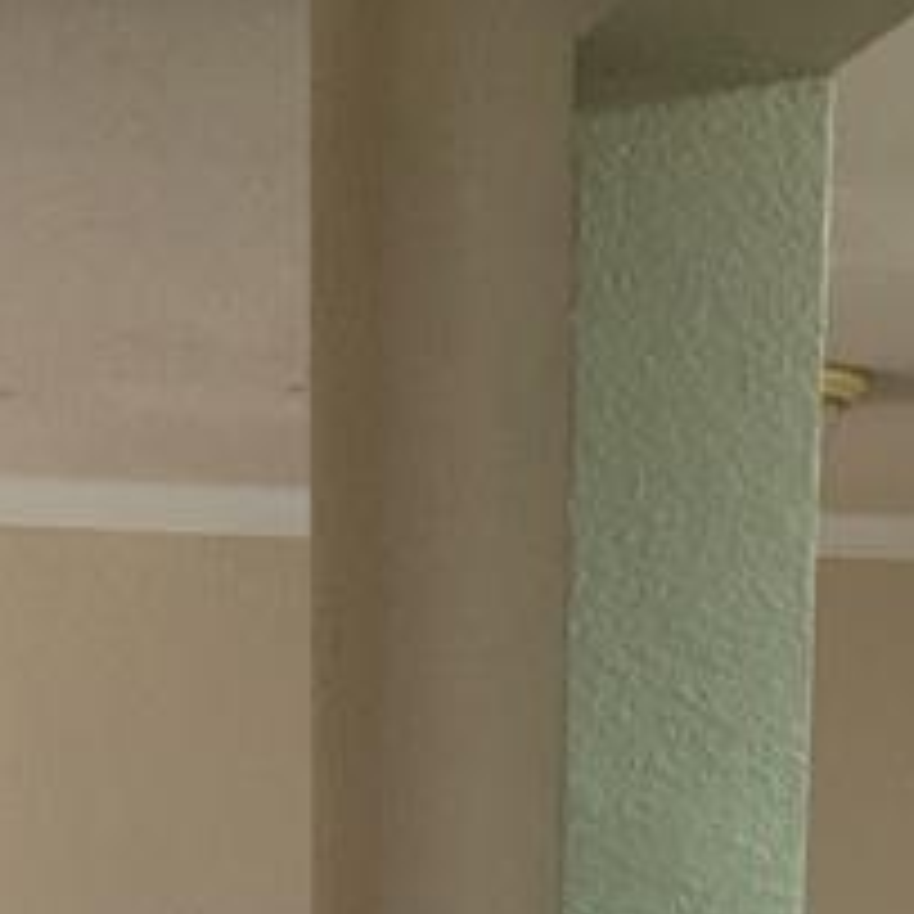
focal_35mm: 97
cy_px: 1544
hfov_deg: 17.9
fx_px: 2898
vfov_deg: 15.8
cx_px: 311
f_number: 2.2
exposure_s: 1/15
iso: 32
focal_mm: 4.15
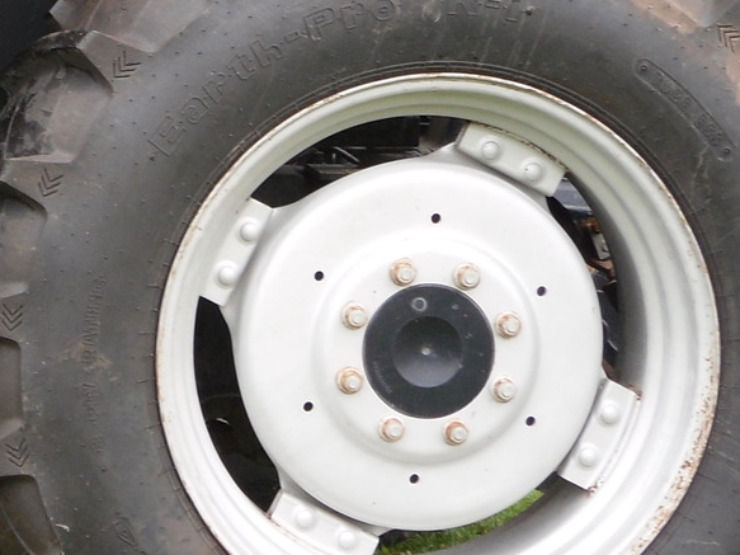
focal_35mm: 123
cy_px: 28
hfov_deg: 15.4
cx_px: -166
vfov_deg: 11.9
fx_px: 2629
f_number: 3.5
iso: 80
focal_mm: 6.3
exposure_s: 1/90
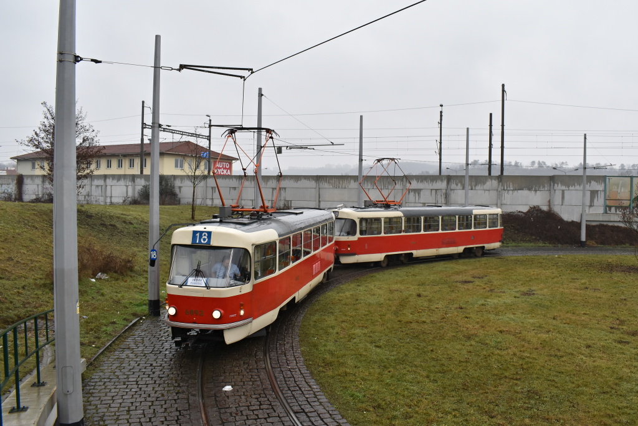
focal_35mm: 27
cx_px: 319
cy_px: 213
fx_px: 479
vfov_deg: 47.9
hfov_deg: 67.4
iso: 320
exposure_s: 1/80
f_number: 7.1
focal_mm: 18
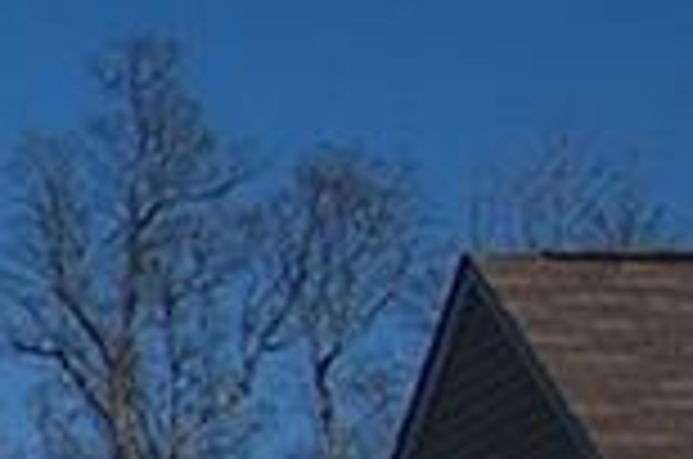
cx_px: -1485
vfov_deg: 7.2
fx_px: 3458
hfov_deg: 9.0
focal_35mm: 180
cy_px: 1084
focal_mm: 18
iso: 200
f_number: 11
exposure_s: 1/500
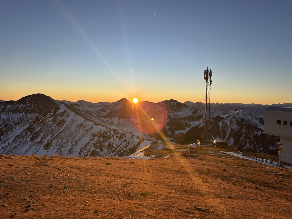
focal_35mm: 26
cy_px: 110
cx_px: 146
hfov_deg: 67.3
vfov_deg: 53.1
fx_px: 219
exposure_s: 1/2083
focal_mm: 5.7
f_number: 1.5
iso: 50
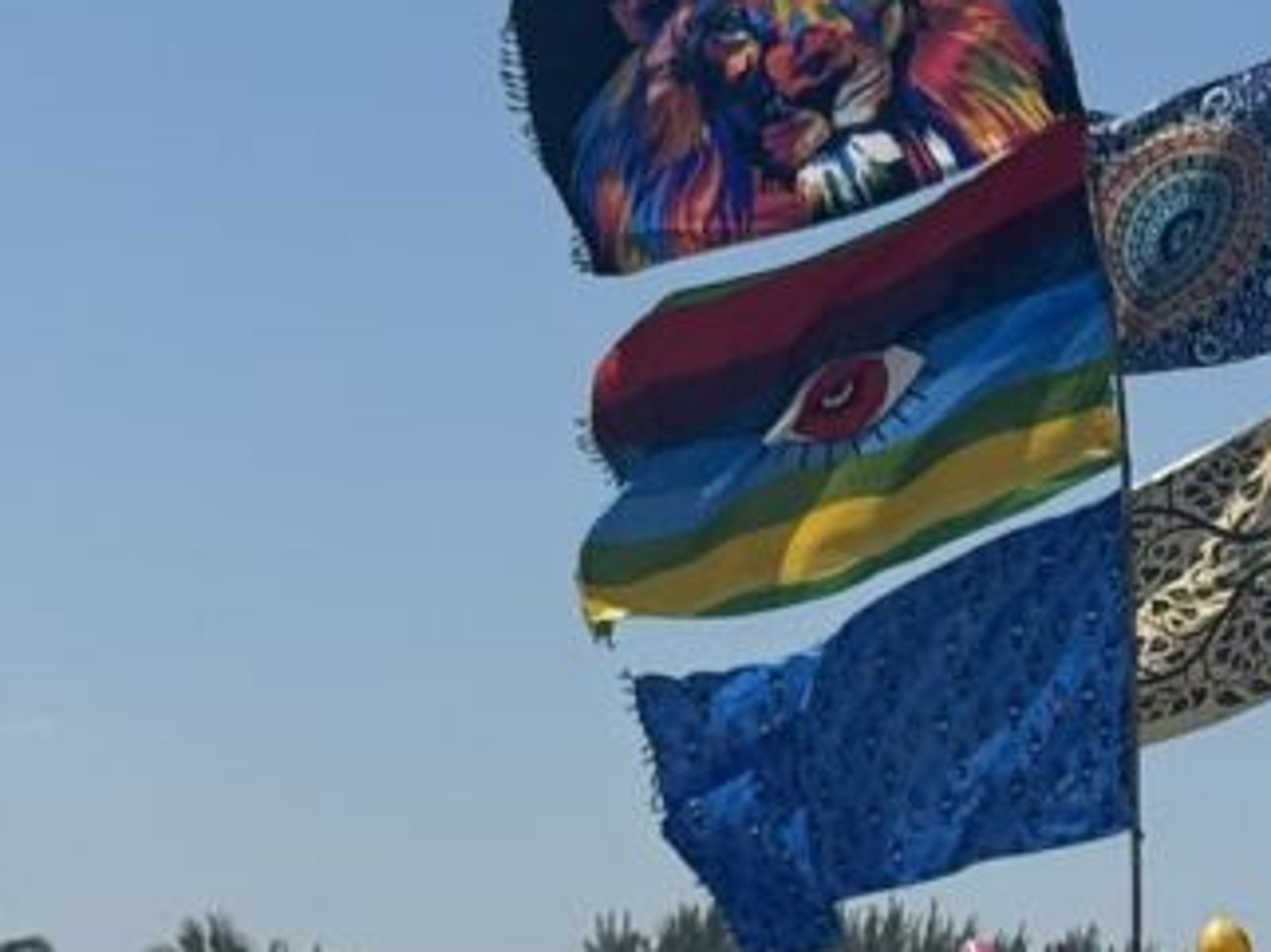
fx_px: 6567
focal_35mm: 179
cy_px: 683
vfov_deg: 8.3
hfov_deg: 10.9
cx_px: 1421
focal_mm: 6.76
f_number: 1.78
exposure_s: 1/10417
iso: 64
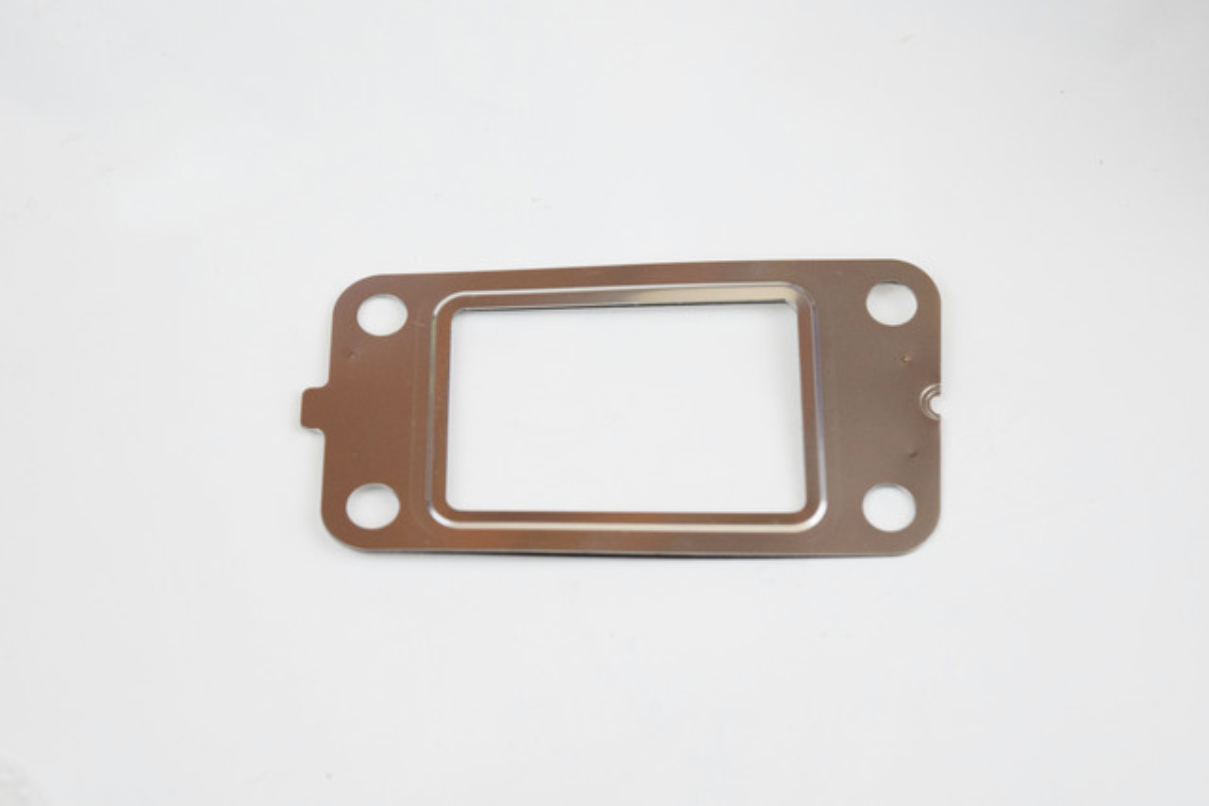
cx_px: 604
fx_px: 2771
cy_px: 403
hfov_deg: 24.6
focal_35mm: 82
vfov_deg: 16.6
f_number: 5.6
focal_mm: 55
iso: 1250
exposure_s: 1/60
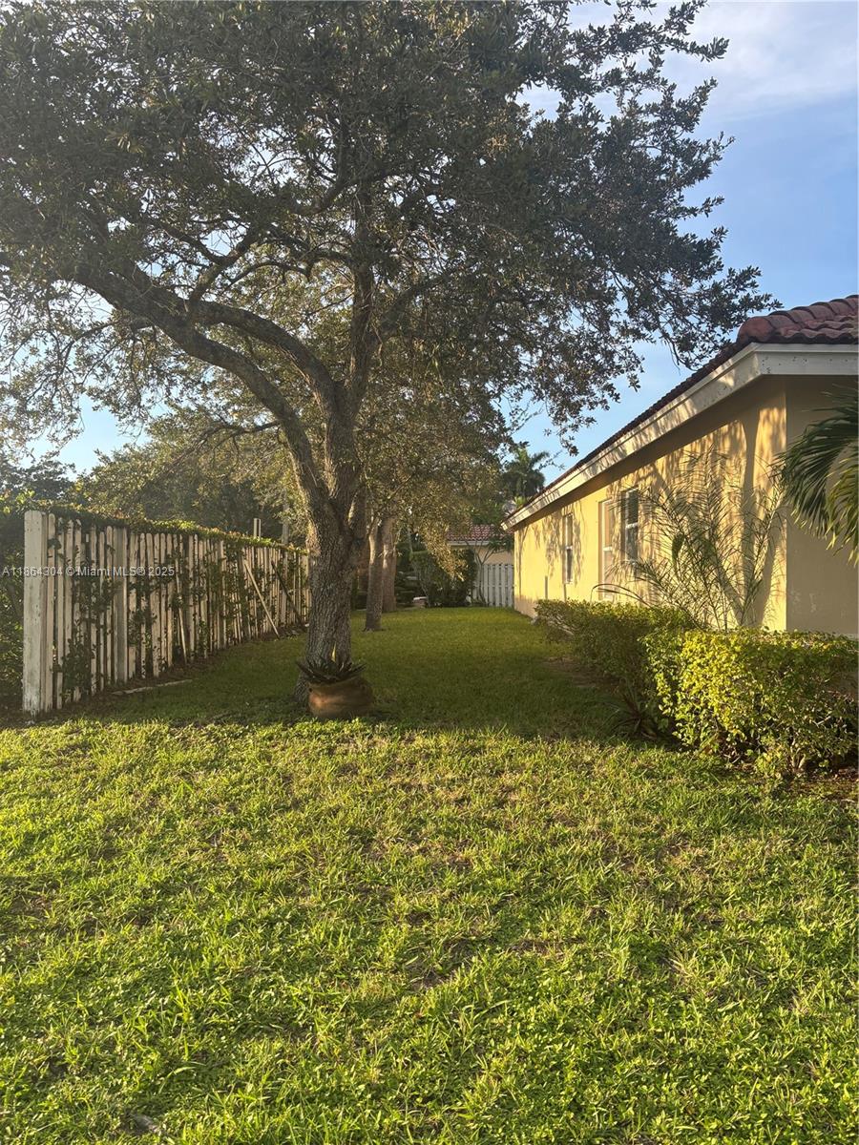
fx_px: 860
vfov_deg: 67.3
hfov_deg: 53.1
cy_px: 572
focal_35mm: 26
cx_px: 430
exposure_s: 1/693
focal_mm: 5.96
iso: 50
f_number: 1.6
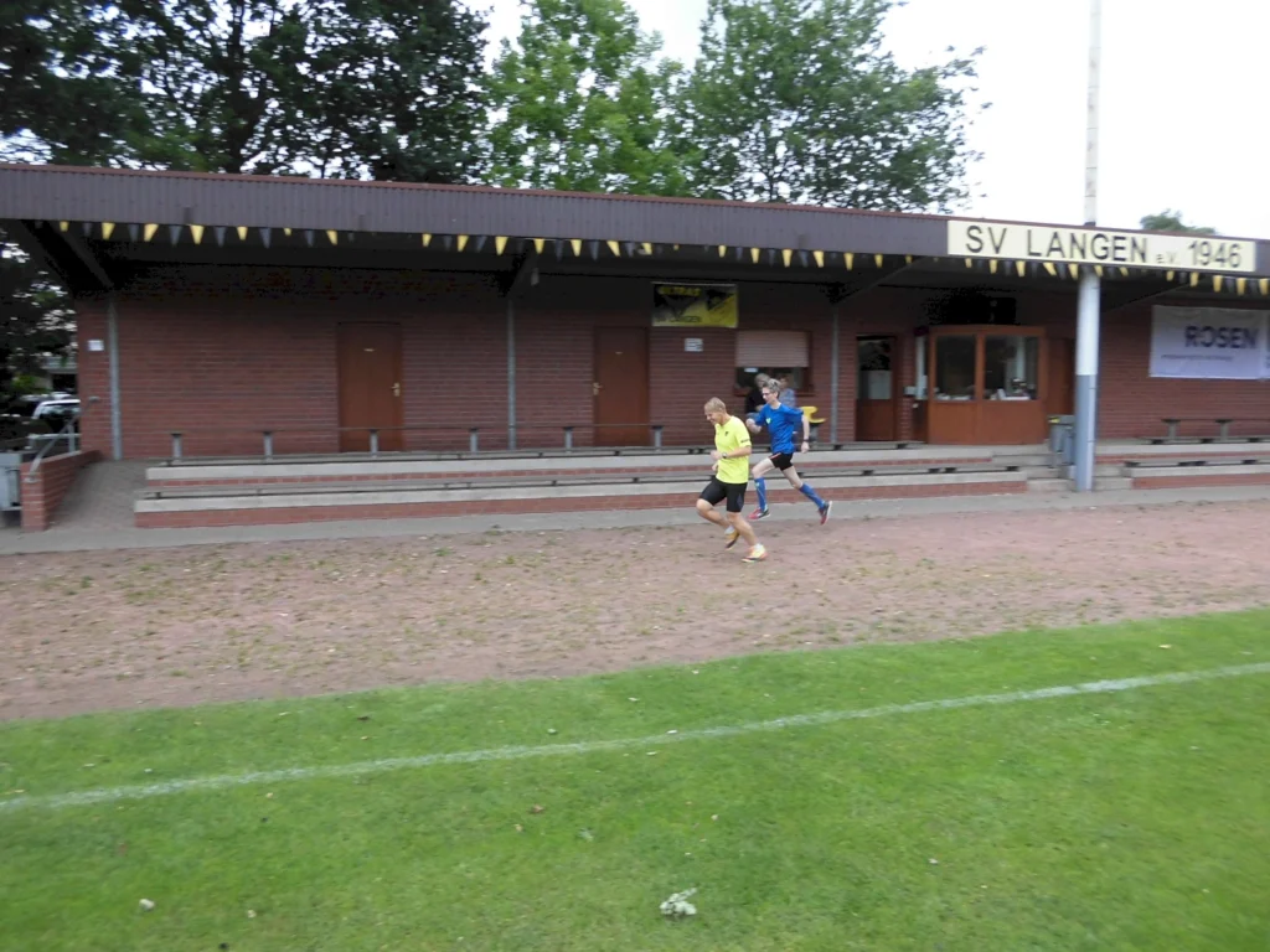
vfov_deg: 53.1
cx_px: 635
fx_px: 954
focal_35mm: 26
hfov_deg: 67.3
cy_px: 476
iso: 100
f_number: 3.2
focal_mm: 4.6
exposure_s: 1/100
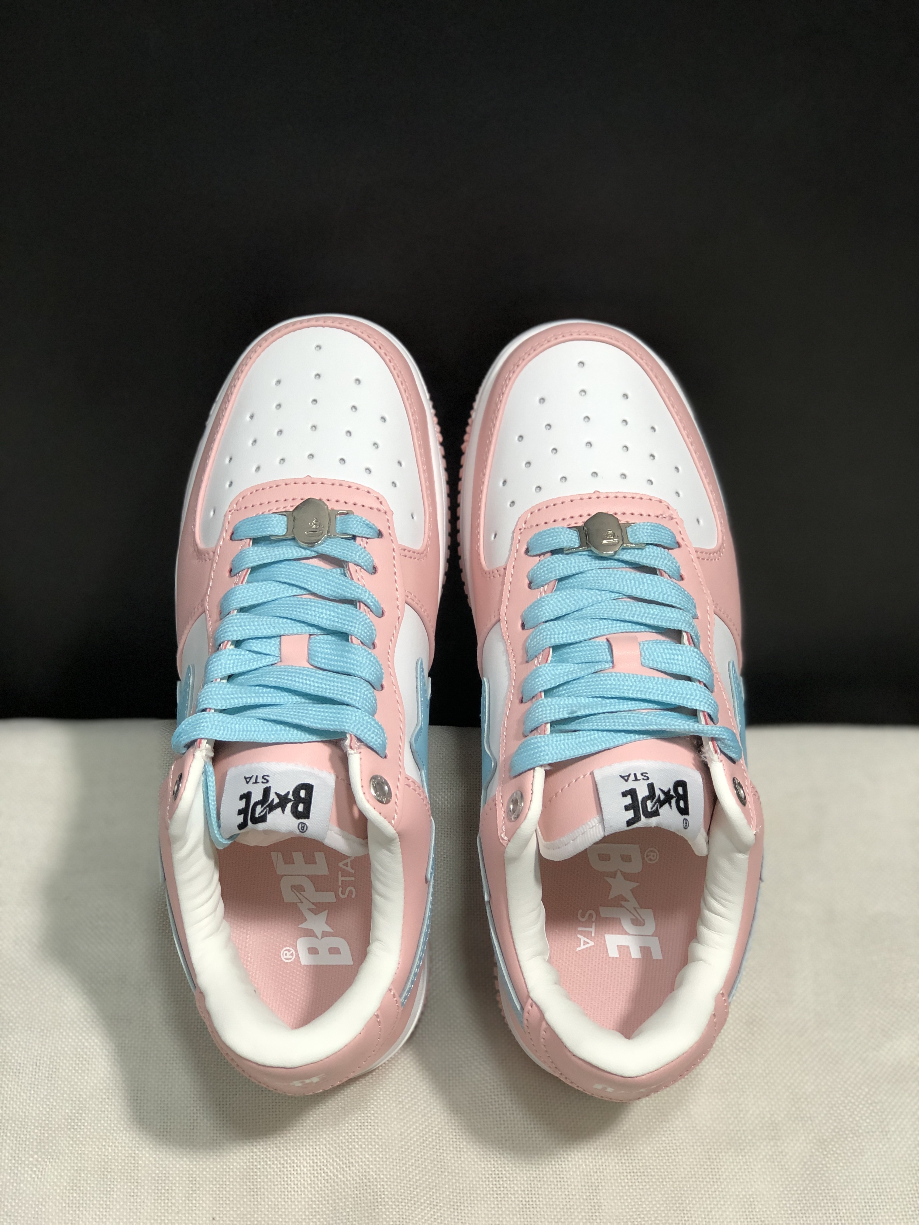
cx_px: 460
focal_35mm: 57
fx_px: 2018
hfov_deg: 25.7
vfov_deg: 33.8
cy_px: 612
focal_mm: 6.6
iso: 100
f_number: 2.8
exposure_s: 1/30
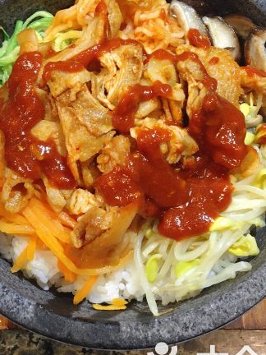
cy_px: 117
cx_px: 138
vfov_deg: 39.9
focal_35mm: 47
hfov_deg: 30.9
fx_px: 482
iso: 125
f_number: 2.2
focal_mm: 4.15
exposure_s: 1/33
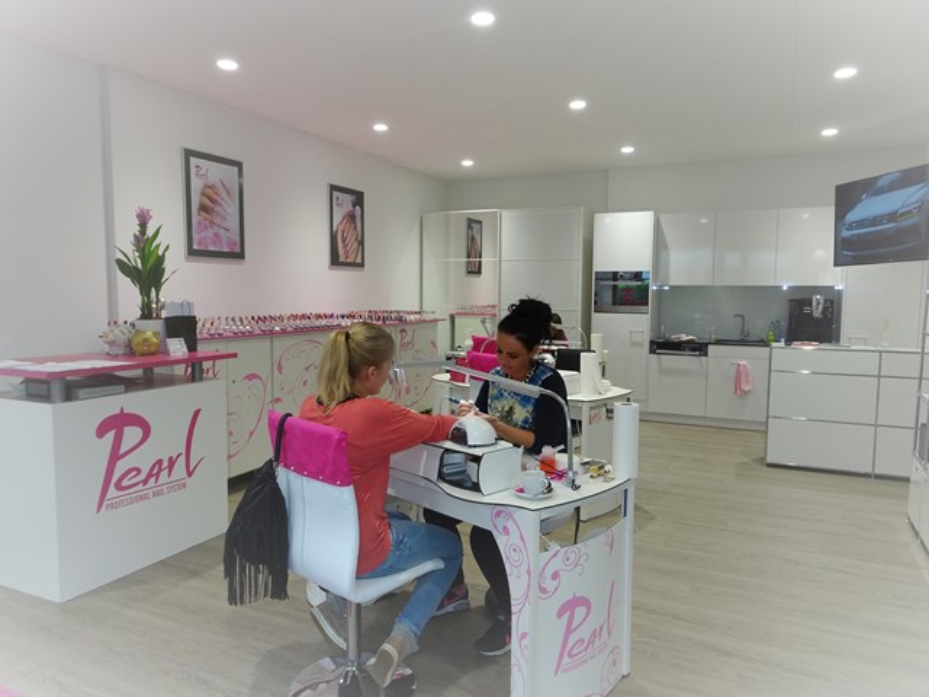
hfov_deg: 71.6
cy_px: 348
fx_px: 644
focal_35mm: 24
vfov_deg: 56.8
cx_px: 464
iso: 80
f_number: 3.5
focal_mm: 4.1
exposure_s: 1/30
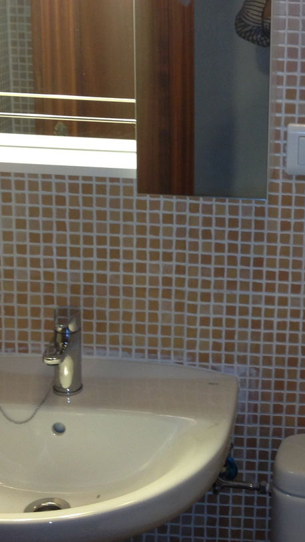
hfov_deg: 15.8
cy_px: 219
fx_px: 1077
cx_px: 320
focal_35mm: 75
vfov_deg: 28.2
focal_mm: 4.28
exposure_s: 1/20
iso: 80
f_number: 2.4
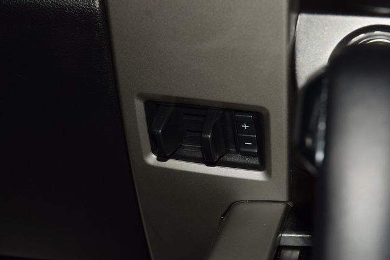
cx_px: 194
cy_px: 130
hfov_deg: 19.3
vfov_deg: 12.9
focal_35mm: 106
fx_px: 1149
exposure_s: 1/125
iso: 100
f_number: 8
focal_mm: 70
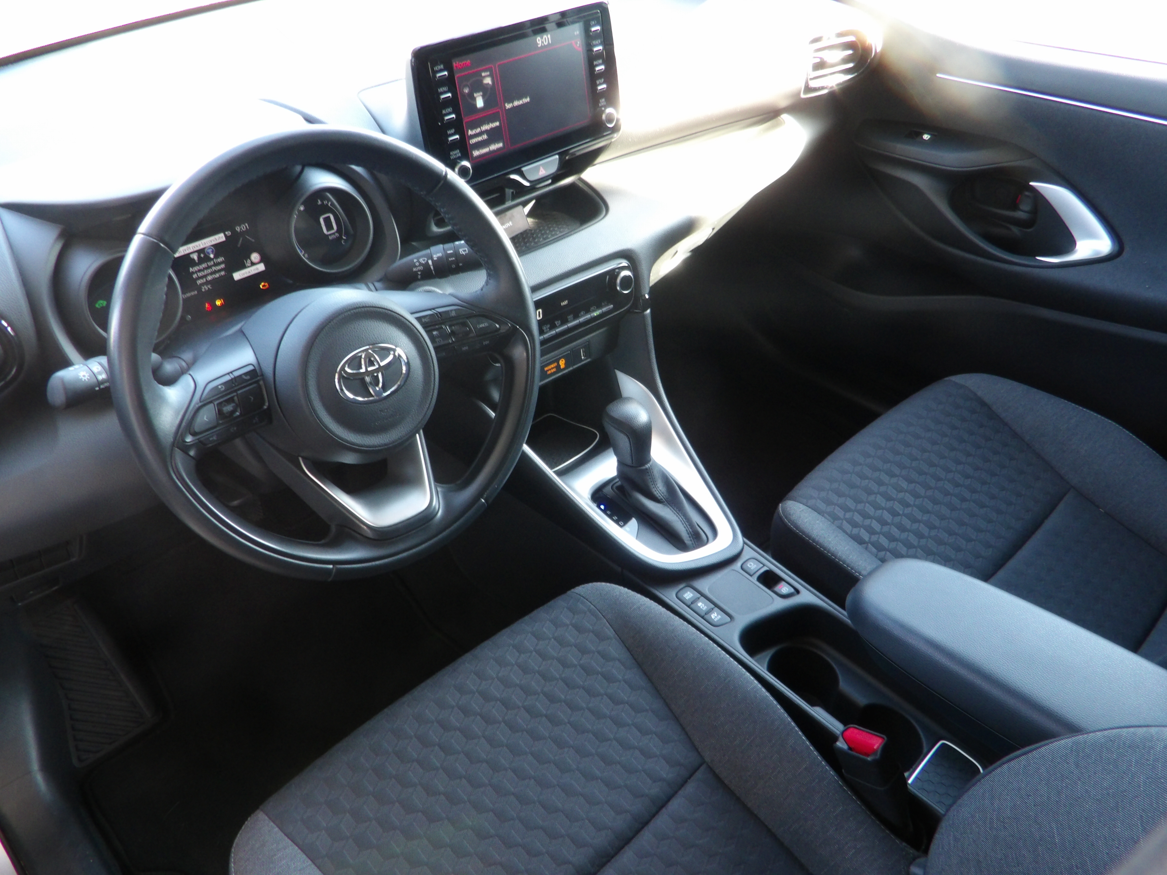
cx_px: 584
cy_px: 438
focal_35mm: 28
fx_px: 944
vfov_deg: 49.7
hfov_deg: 63.4
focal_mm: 5.1
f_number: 4.3
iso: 200
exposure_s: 1/16
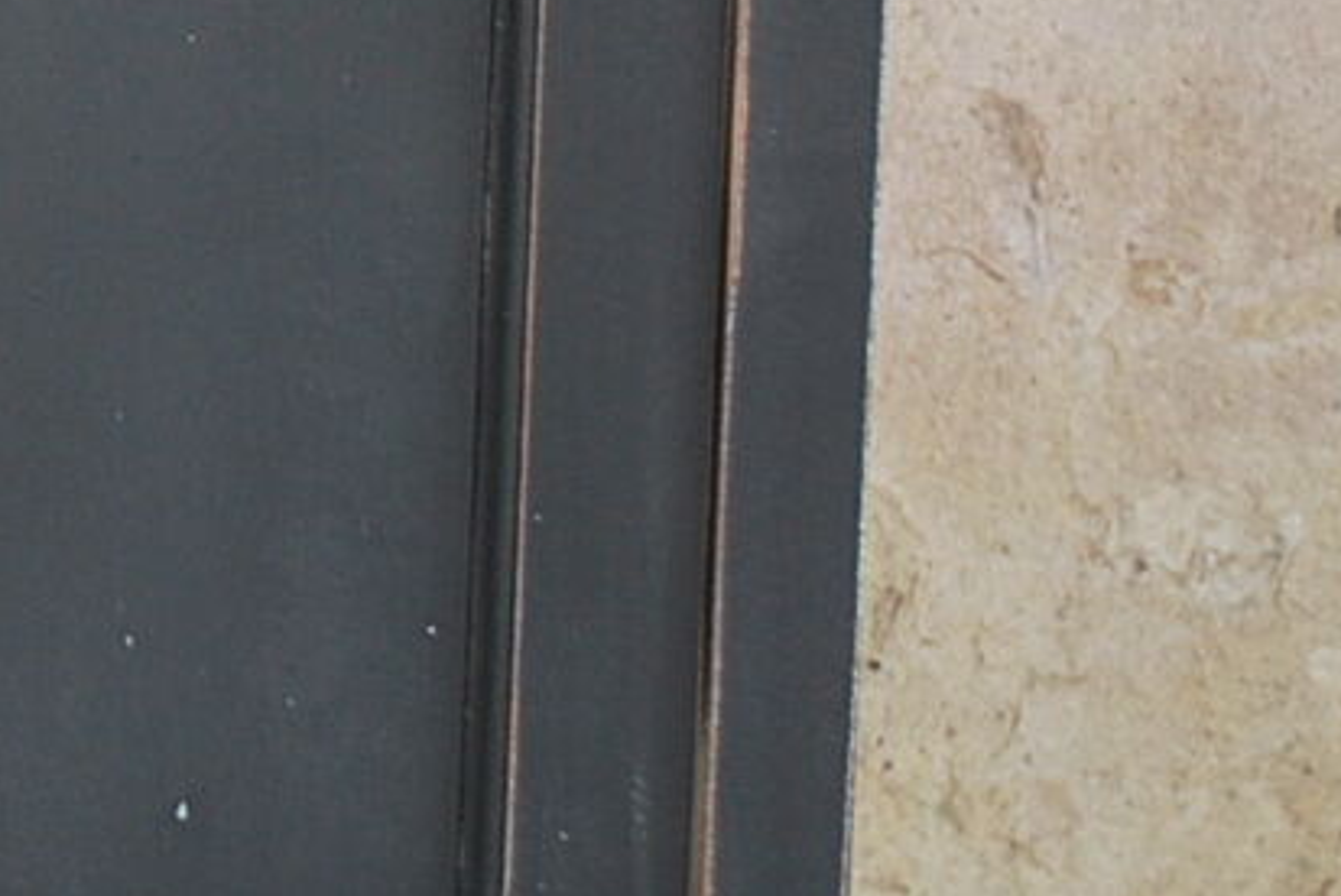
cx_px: -1458
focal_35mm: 225
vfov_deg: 6.1
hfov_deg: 8.6
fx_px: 8387
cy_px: -26
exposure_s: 1/60
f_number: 4.8
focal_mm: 32
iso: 200
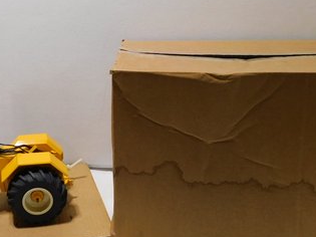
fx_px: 420
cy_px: 148
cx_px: 116
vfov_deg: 31.4
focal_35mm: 46
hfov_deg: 40.9
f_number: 3
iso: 125
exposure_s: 1/40
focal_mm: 4
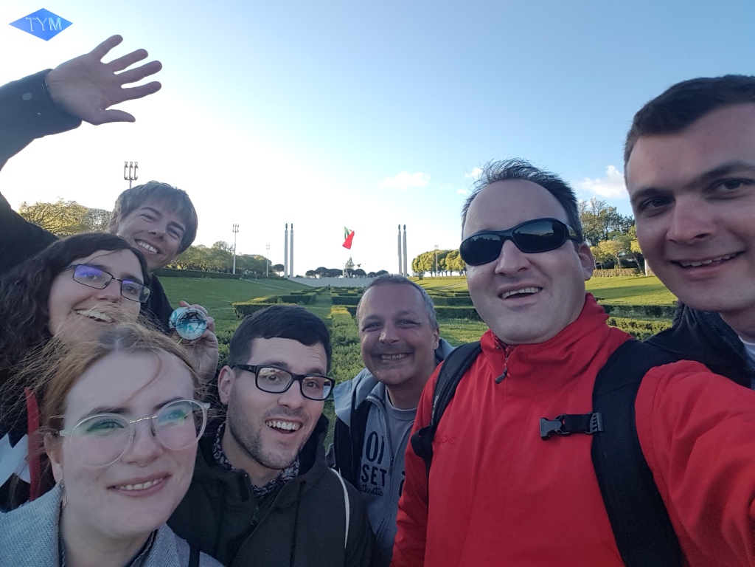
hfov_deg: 79.0
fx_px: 458
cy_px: 284
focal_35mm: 21
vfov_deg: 63.4
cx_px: 378
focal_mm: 2.1
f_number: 1.7
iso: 50
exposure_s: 1/624
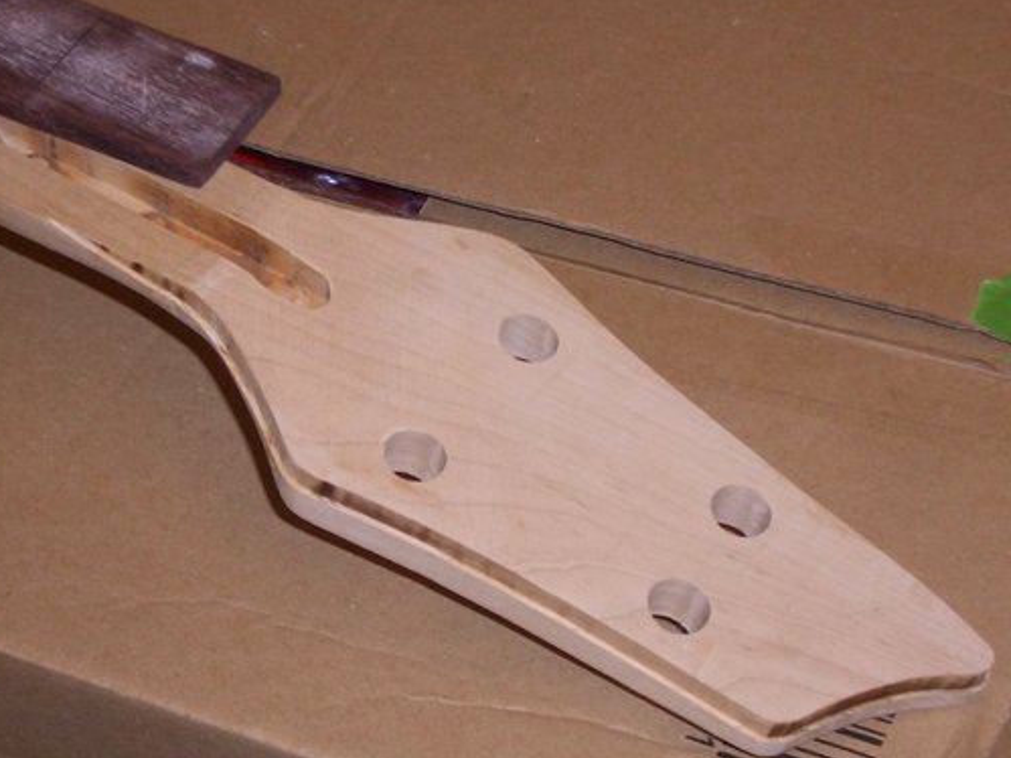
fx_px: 2599
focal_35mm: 89
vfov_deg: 16.6
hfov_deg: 22.0
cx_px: 484
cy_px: 436
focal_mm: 12.2
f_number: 3.9
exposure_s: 1/40
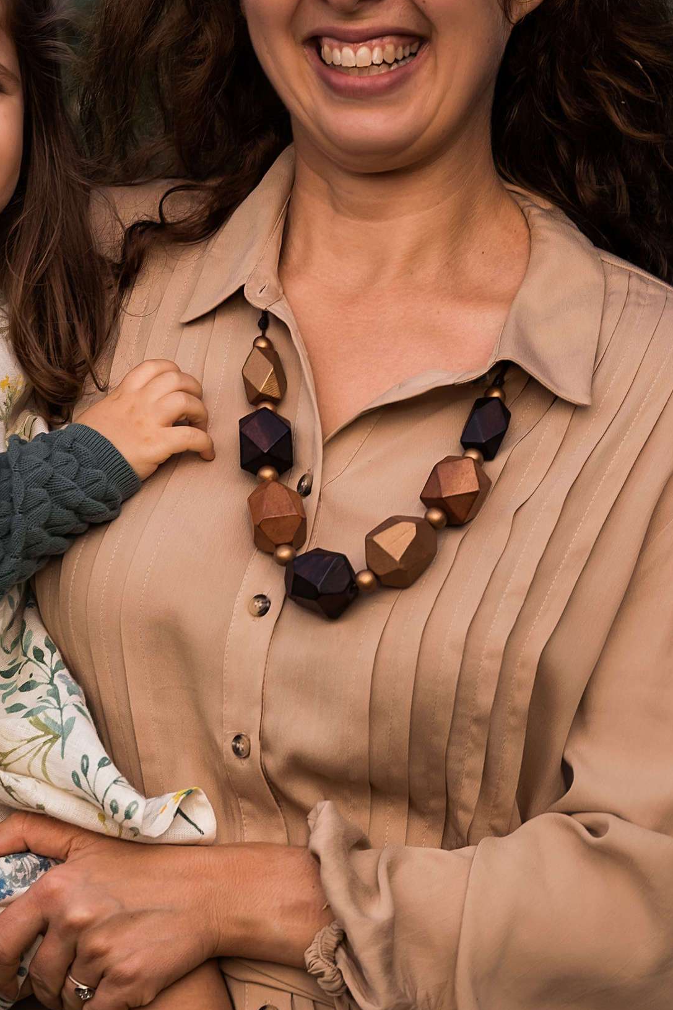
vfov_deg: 6.5
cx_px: 185
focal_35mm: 318
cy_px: 601
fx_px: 8915
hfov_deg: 4.3
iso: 100
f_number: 4
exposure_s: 1/640
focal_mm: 135
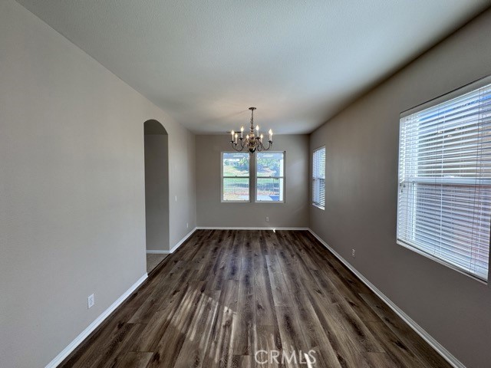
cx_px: 246
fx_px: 199
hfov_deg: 102.1
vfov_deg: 85.7
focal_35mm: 14
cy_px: 184
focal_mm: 2.22
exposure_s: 1/167
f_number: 2.2
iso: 40
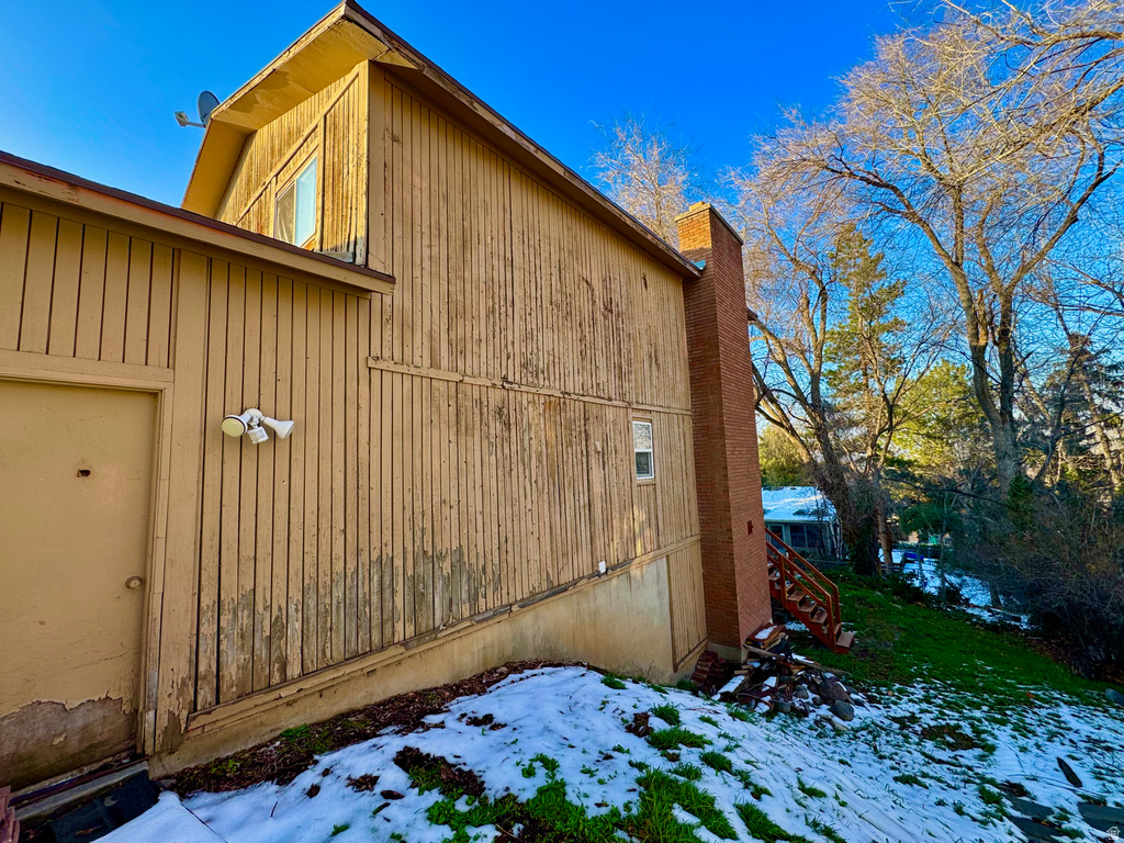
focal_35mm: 14
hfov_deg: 102.1
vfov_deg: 85.7
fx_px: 455
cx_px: 562
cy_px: 422
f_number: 2.2
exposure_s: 1/172
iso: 40
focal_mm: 2.22
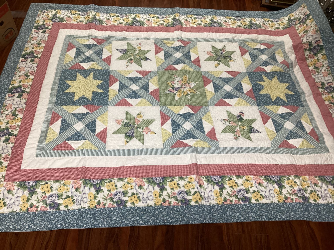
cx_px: 167
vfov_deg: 45.4
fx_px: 299
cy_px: 125
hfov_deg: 58.3
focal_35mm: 31
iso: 250
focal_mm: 3.3
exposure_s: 1/60
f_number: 2.4
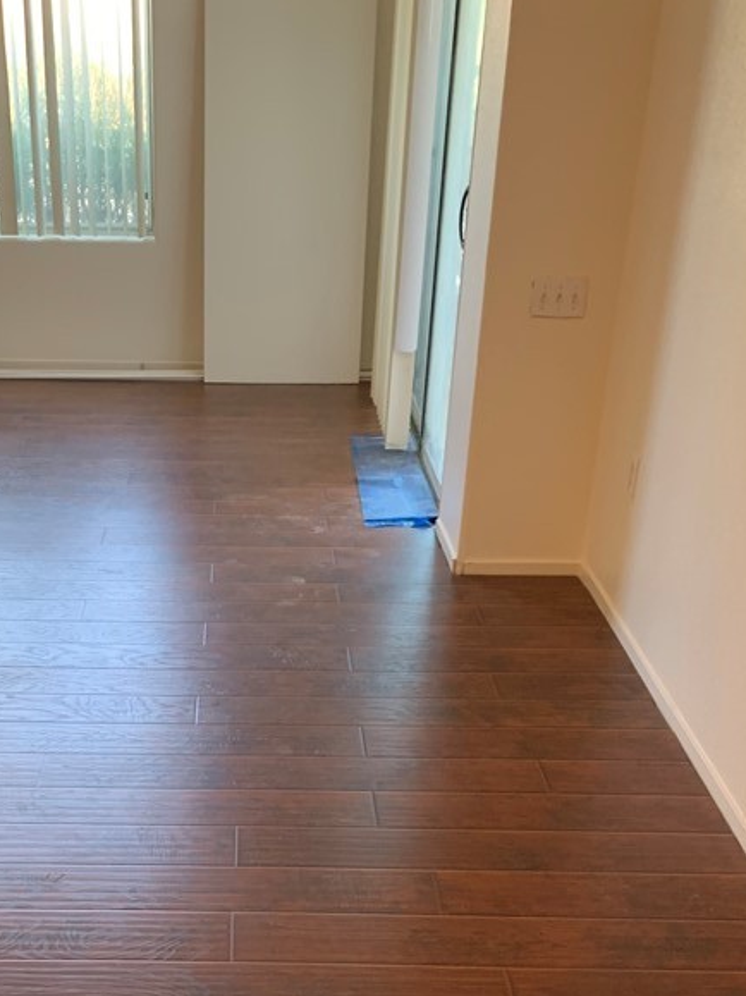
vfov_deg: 39.7
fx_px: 1322
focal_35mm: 46
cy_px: 784
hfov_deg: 31.2
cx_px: 237
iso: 160
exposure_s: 1/60
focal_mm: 4.25
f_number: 1.8
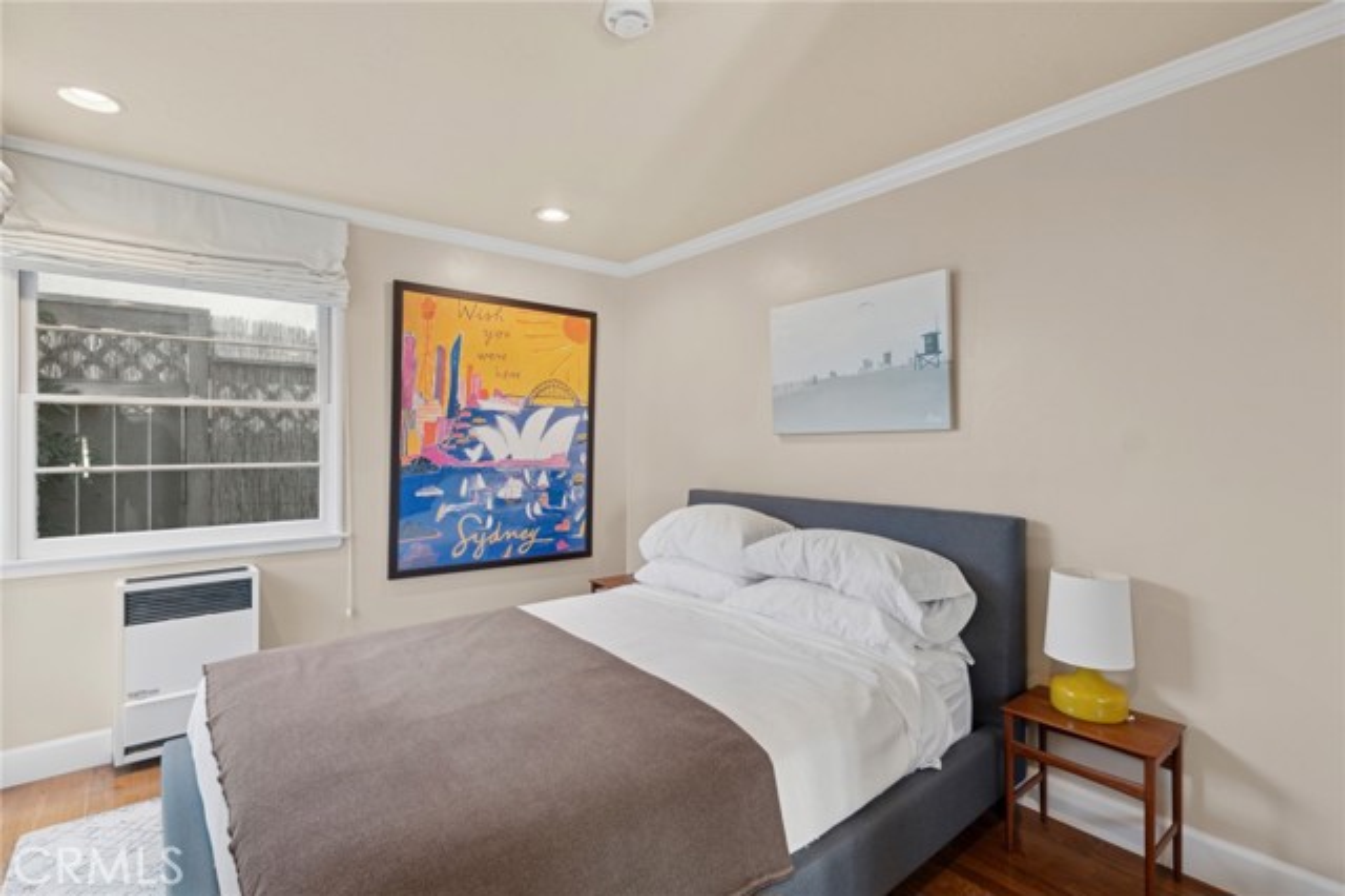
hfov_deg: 93.3
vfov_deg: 70.4
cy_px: 448
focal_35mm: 17
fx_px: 635
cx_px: 672
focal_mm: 17
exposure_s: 1/2
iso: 100
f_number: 9
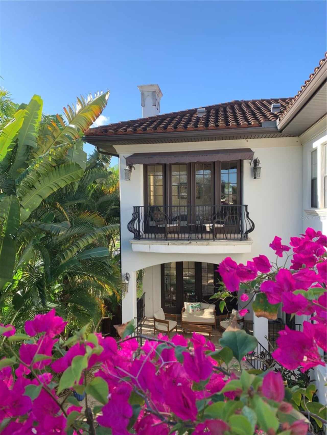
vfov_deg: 67.3
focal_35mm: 26
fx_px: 327
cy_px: 218
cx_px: 164
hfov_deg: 53.1
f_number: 1.8
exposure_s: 1/392
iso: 25
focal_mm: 4.25
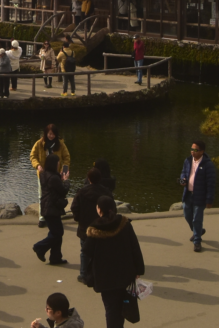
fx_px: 2827
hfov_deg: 4.4
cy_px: -75
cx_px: -61
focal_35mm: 310
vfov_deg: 6.6
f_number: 9
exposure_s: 1/320
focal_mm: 55
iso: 200
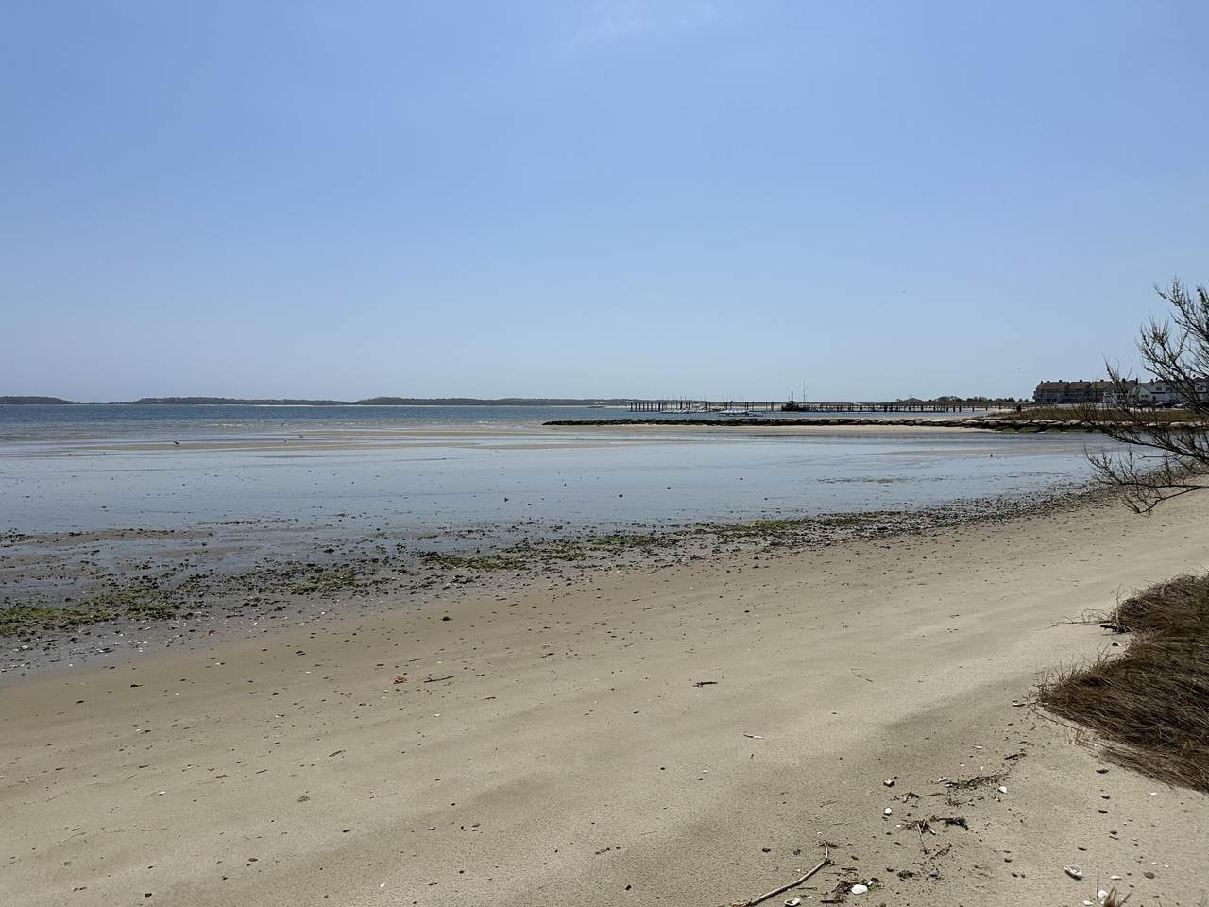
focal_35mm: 24
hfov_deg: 71.6
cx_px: 604
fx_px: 838
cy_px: 454
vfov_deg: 56.8
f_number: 1.78
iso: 80
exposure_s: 1/13699
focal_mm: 6.86
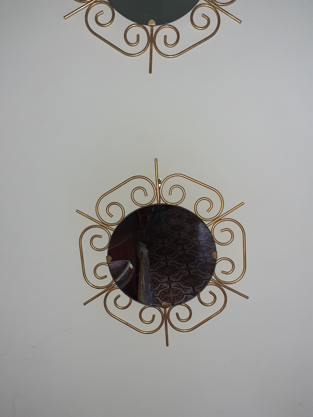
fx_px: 326
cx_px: 156
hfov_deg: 51.4
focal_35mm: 27
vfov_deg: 65.3
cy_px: 208
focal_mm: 3.6
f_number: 1.9
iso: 250
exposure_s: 1/25
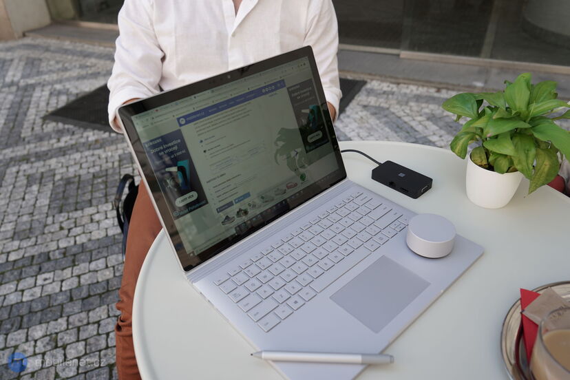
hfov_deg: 67.4
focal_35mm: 27
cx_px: 285
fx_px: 427
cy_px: 190
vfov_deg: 47.9
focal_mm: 27
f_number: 5
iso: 160
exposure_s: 1/160
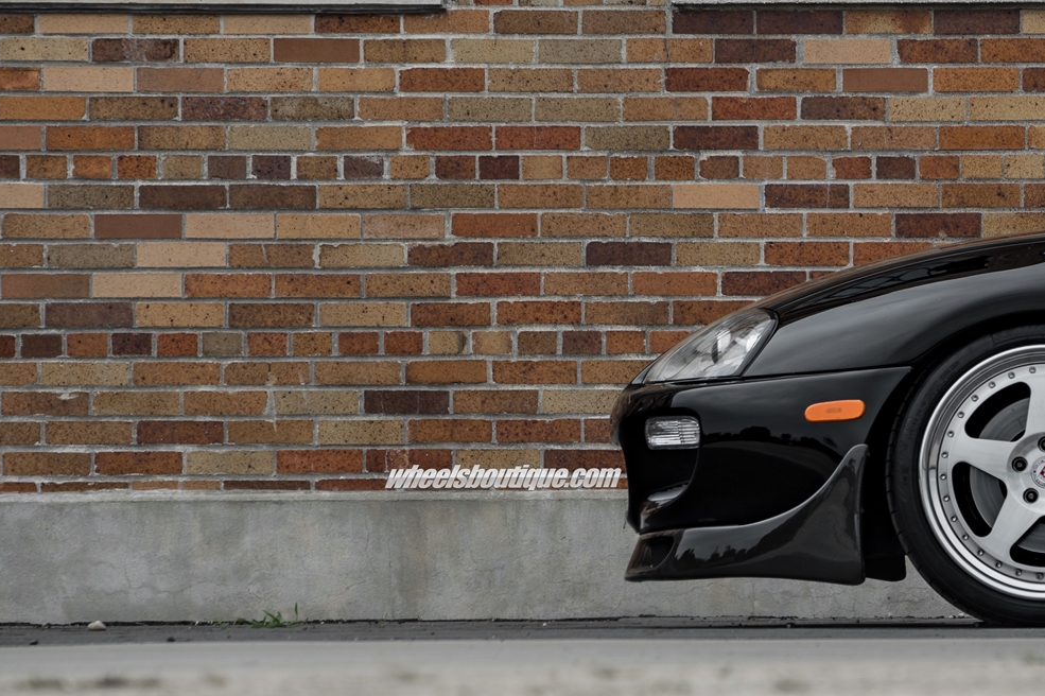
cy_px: 297
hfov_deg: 5.3
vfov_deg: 3.5
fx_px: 11316
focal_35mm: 390
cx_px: 968
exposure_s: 1/160
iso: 100
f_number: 6.3
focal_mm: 200
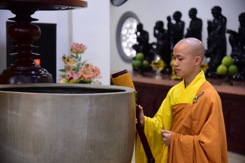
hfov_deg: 26.0
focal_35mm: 78
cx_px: 122
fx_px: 531
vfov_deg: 17.5
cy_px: 82
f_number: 4.5
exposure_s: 1/50
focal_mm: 78
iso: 2500
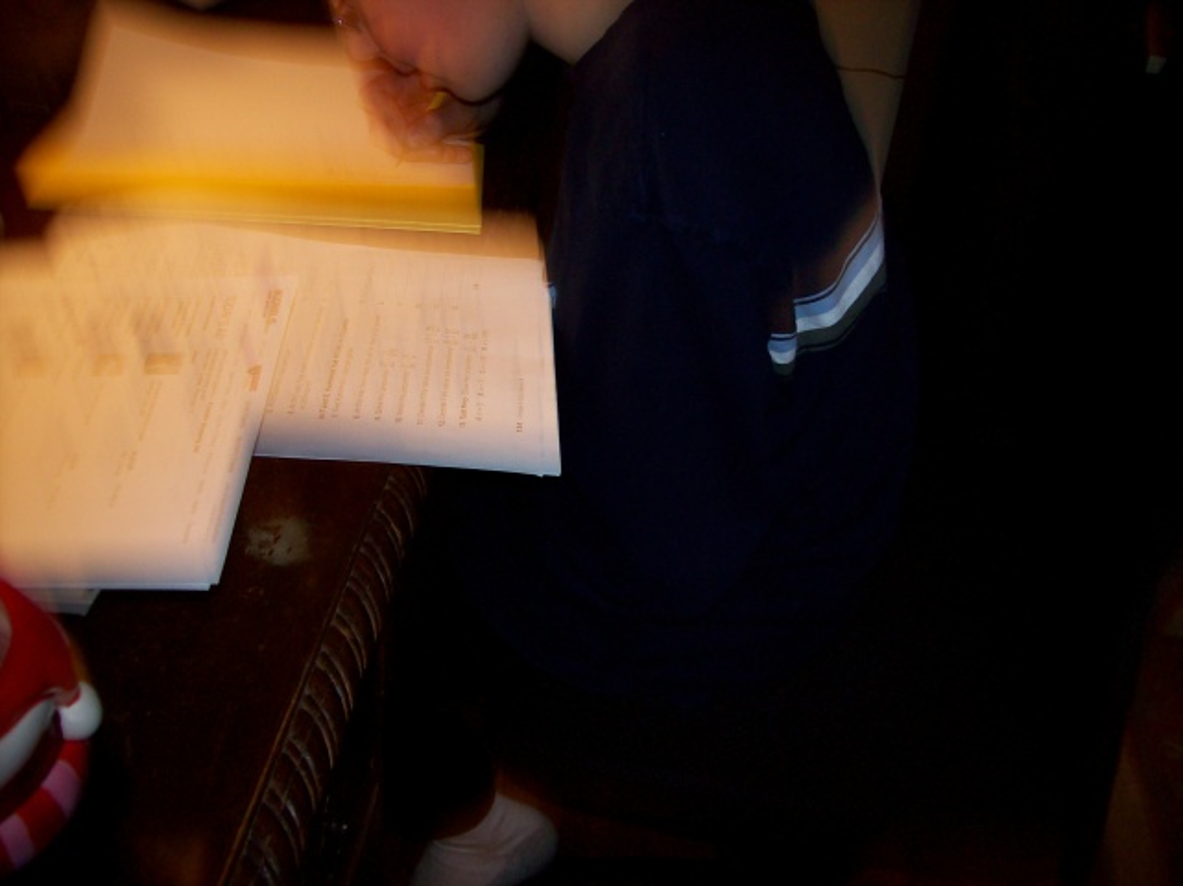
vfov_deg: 39.6
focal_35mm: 36
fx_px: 1230
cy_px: 443
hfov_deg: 51.4
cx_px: 592
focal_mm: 6
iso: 80
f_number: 2.7
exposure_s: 1/64
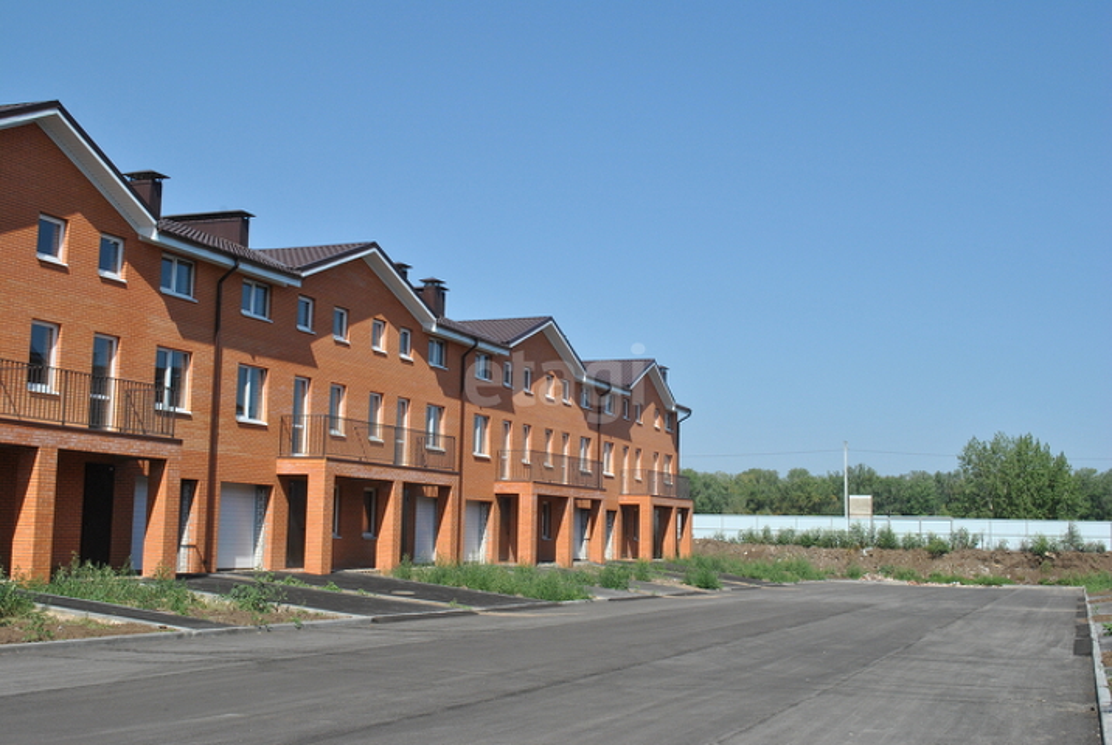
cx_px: 556
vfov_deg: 31.0
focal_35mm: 44
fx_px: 1346
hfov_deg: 44.9
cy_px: 372
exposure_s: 1/500
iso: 400
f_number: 11
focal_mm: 29
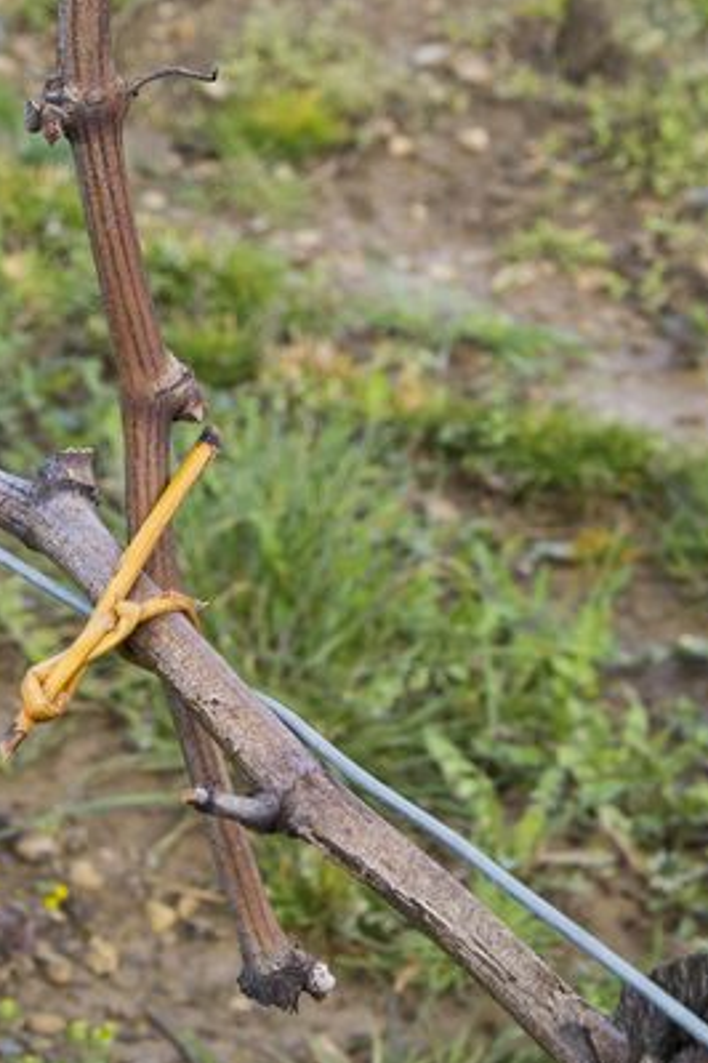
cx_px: 138
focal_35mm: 109
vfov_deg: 18.7
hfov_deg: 12.5
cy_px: 442
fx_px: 3215
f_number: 8
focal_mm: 34
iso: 100
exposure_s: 1/60
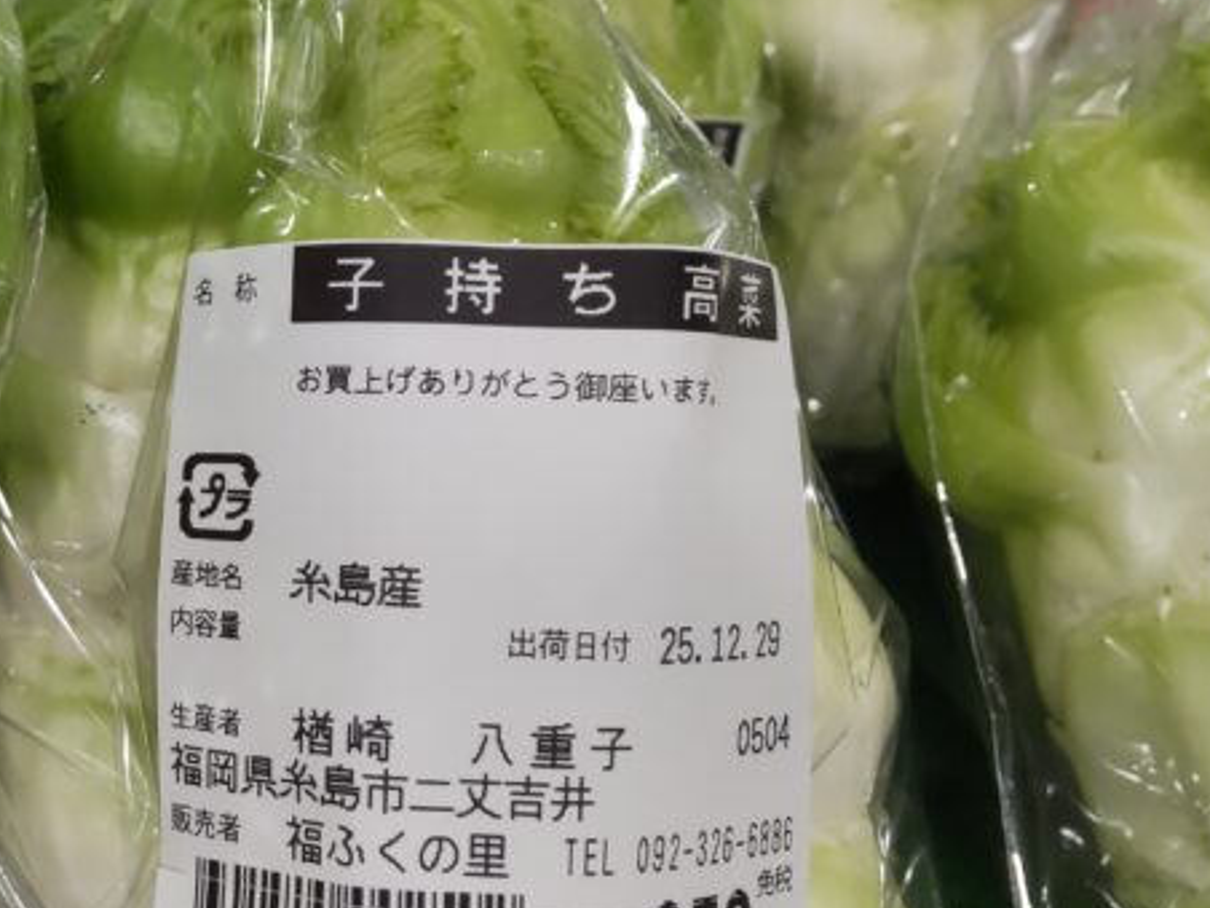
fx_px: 1783
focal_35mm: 51
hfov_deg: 35.4
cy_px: 429
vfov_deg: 28.6
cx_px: 128
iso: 154
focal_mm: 3.43
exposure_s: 1/50
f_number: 2
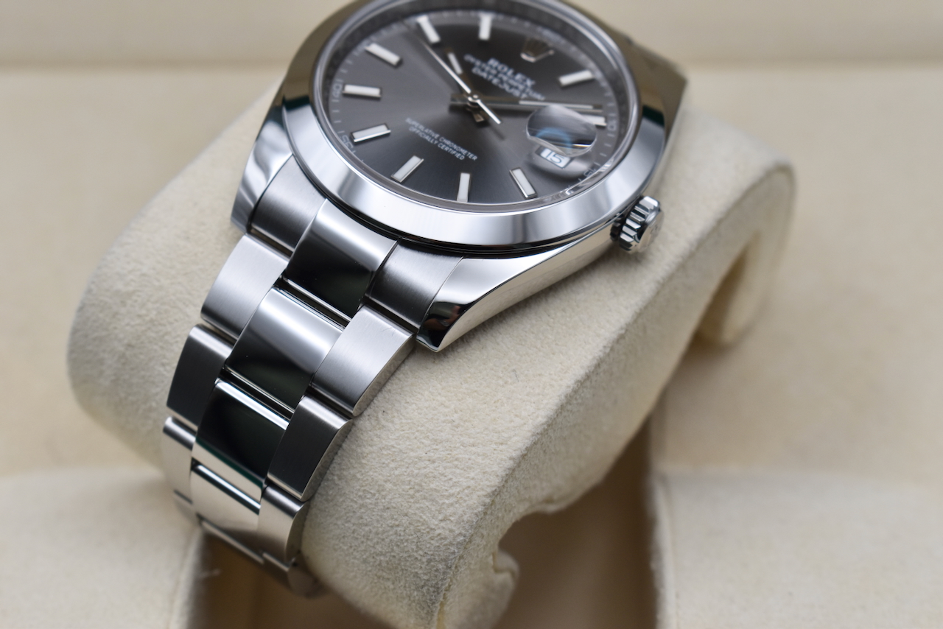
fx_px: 2043
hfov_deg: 26.0
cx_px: 472
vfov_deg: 17.5
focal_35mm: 78
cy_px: 314
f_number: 8
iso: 400
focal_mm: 52
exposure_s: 1/125
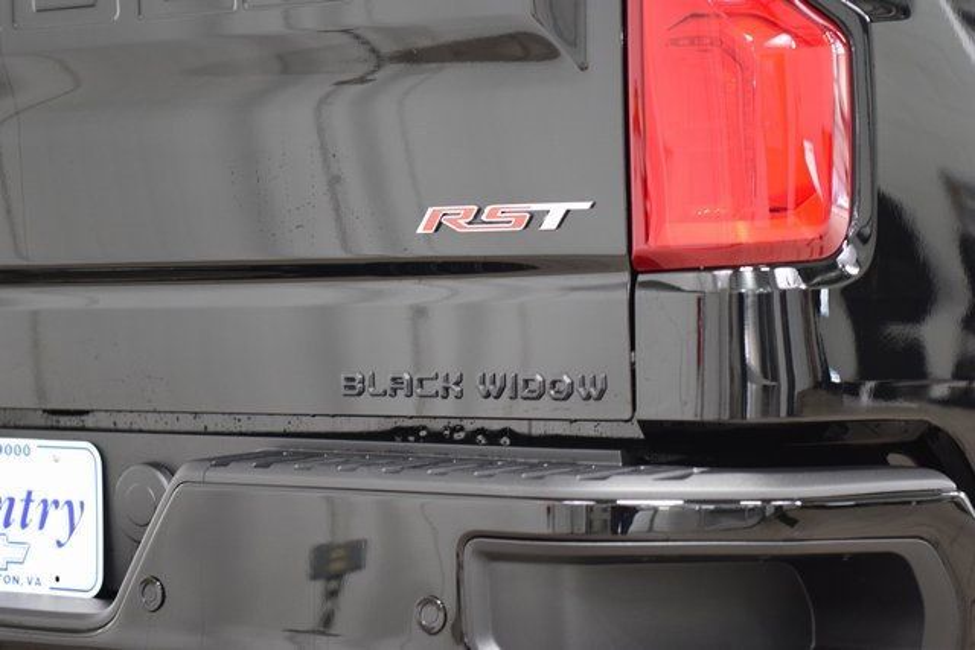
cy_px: 325
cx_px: 488
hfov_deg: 19.5
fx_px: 2844
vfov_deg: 13.0
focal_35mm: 105
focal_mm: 70
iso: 1600
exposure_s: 1/25
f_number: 2.8
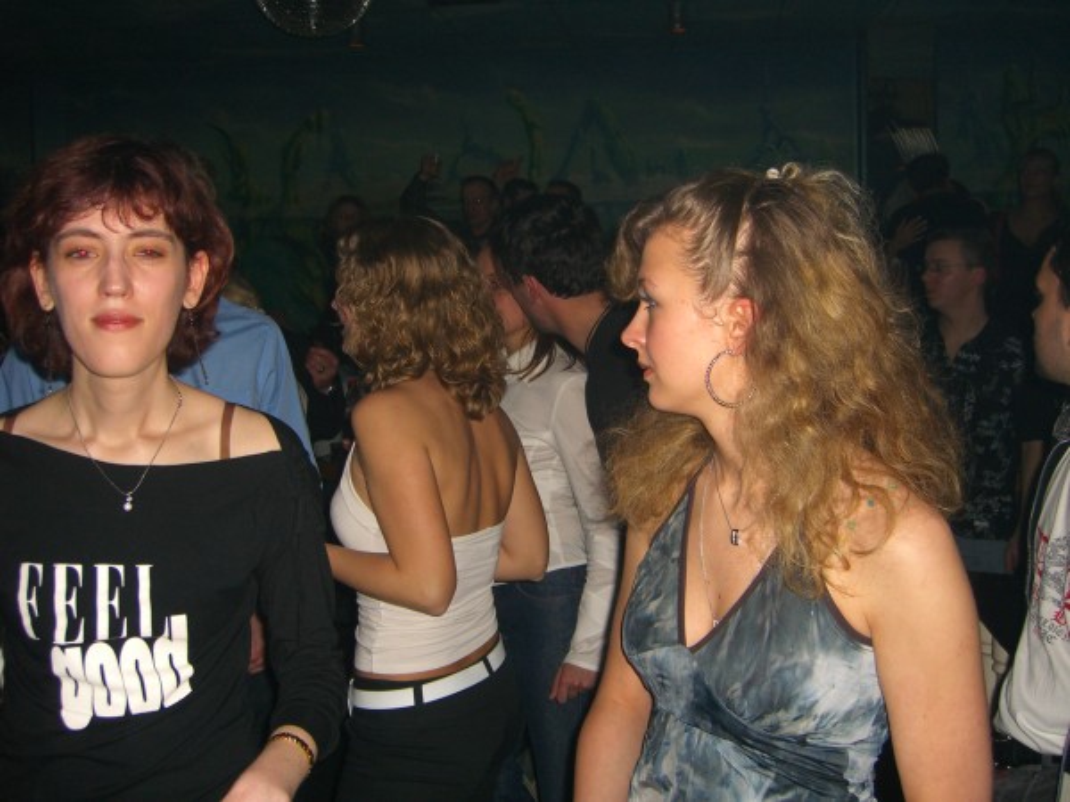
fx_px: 1175
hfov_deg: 49.0
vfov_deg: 37.7
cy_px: 401
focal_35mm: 38
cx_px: 535
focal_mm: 7.9
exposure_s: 1/60
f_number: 2.8
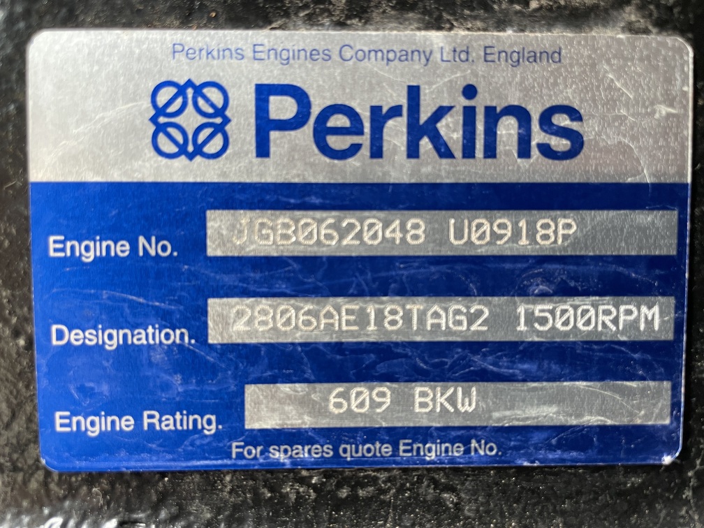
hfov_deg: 67.3
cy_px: 264
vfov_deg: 53.1
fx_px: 529
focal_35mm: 26
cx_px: 352
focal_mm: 4.2
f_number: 1.6
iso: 125
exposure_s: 1/80
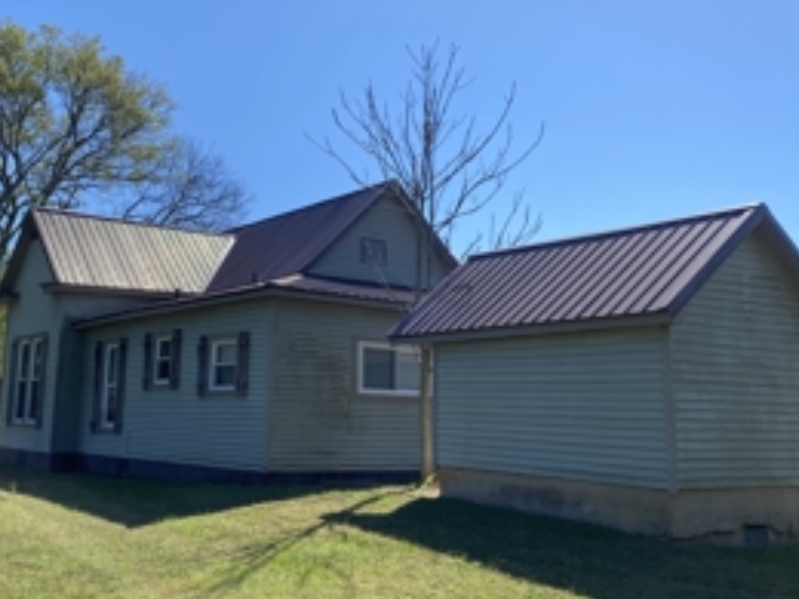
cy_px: 261
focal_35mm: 40
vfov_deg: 35.9
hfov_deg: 46.5
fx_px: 923
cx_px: 313
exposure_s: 1/3125
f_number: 1.8
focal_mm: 4.25
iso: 32
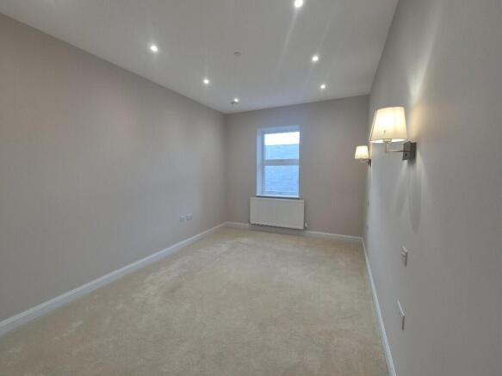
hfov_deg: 106.2
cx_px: 251
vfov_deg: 89.9
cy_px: 188
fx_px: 188
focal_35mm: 13
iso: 80
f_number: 2.2
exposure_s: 1/100
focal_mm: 2.2
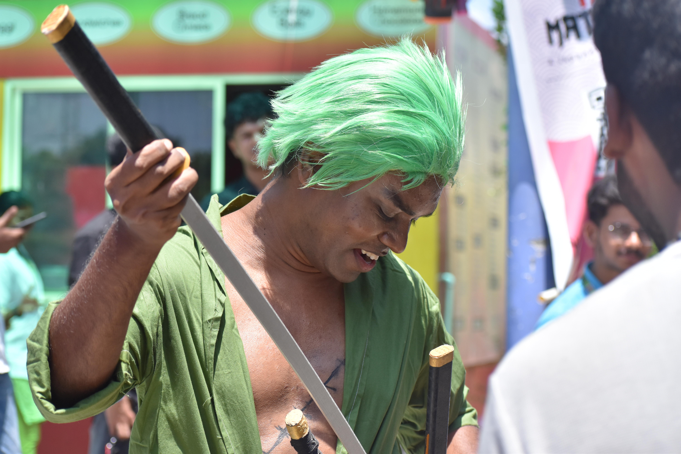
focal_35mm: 105
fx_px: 1986
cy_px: 227
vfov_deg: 13.0
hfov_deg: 19.5
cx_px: 340
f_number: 5.6
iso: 400
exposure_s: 1/1250
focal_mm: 70
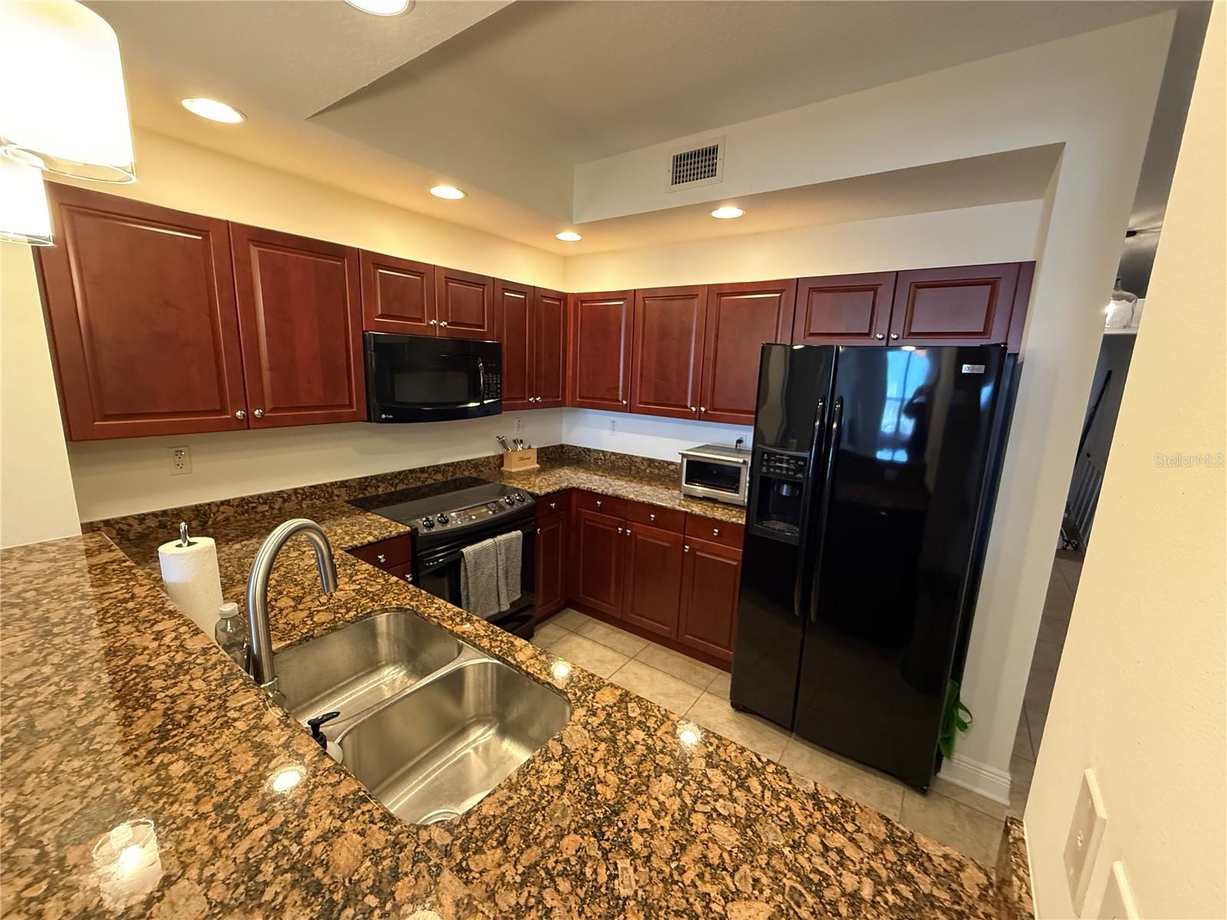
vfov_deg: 85.7
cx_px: 614
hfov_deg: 102.1
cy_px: 460
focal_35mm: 14
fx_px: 496
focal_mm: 2.22
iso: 800
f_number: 2.2
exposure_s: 1/60
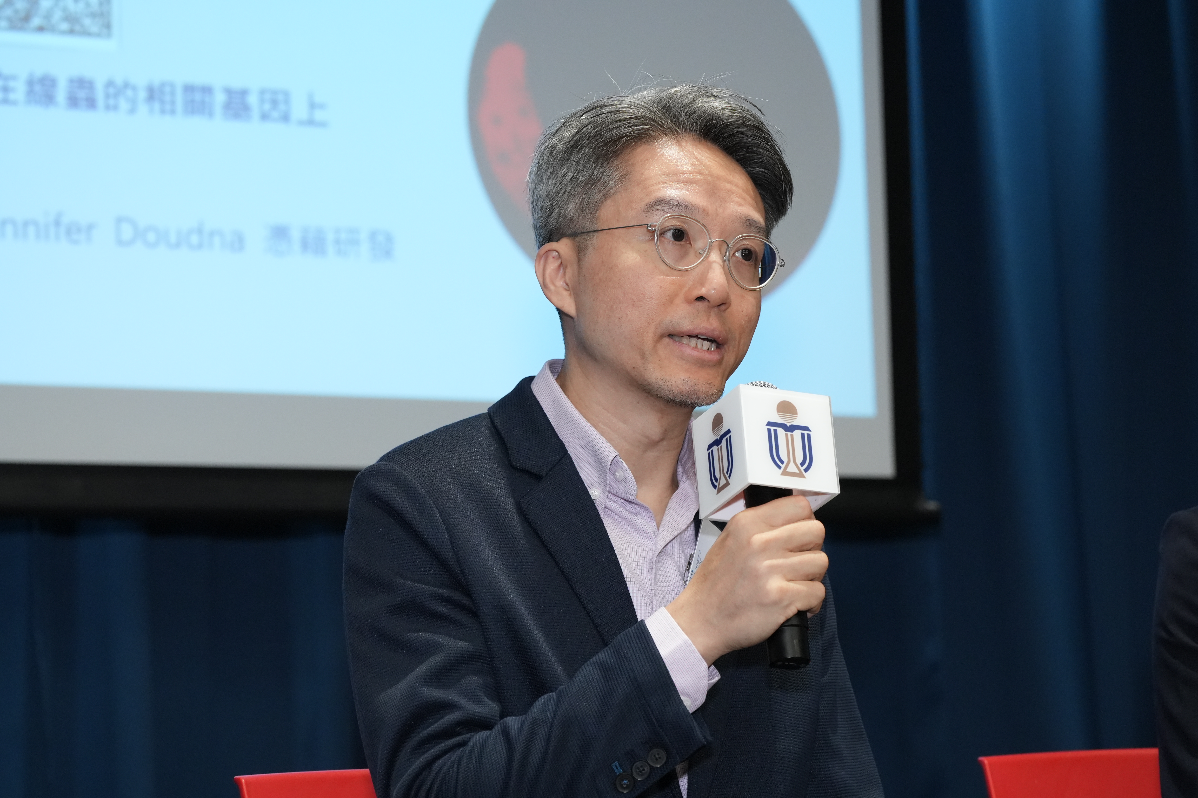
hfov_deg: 19.1
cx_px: 599
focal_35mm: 107
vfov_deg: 12.8
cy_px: 399
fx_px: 3560
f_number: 6.3
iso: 4000
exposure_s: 1/125
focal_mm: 107
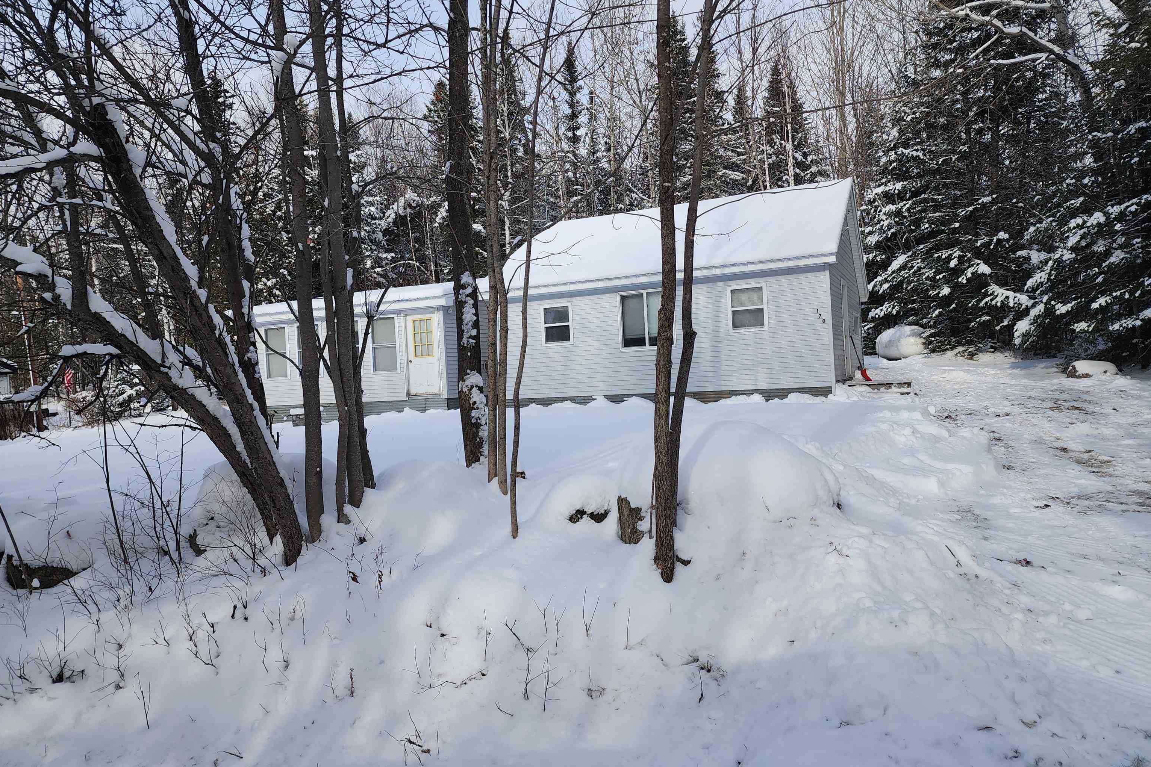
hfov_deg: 73.7
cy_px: 371
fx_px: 767
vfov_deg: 53.1
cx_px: 576
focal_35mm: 24
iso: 12
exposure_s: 1/765
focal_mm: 6.4
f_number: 1.8
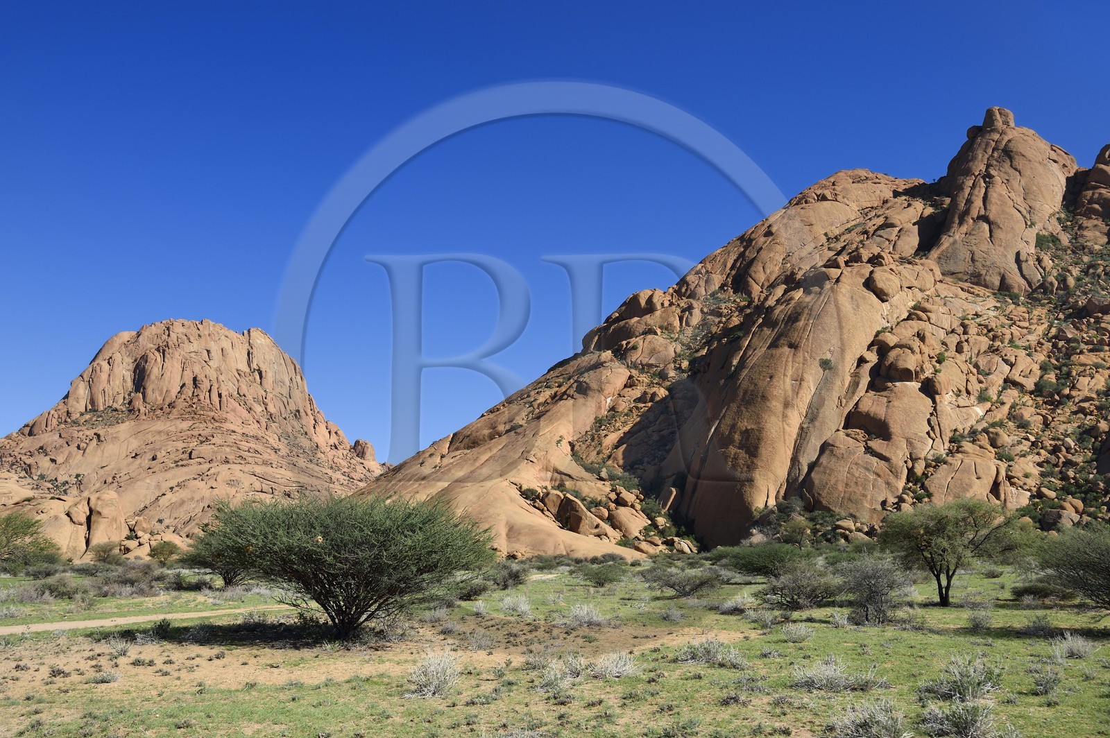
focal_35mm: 34
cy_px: 369
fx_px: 1047
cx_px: 555
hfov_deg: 55.8
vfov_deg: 38.8
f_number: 10
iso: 200
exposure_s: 1/500
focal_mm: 34
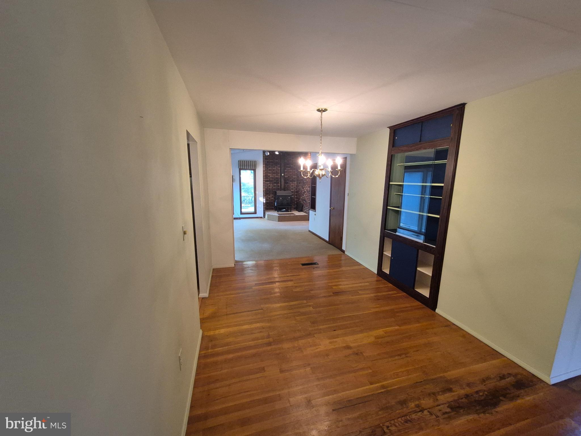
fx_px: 218
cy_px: 218
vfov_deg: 89.9
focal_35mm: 13
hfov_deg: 106.2
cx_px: 290
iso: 400
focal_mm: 1.74
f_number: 2.2
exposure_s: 1/60
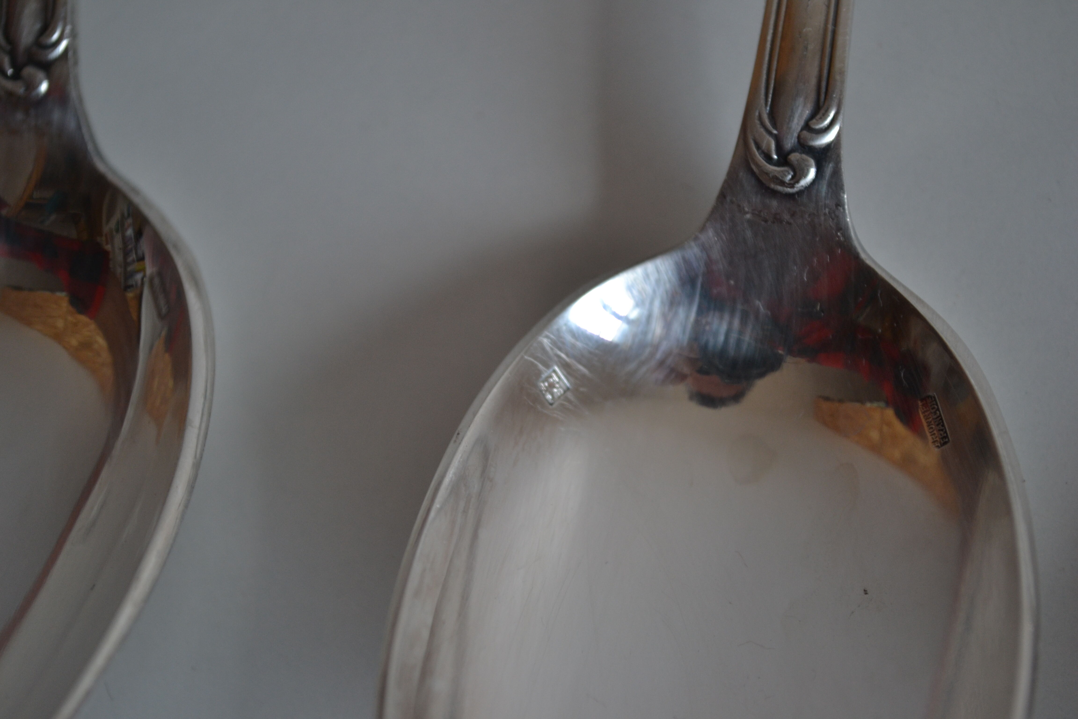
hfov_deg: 28.1
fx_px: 2156
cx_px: 539
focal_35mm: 72
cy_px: 360
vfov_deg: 18.9
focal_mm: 48
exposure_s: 1/100
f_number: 5.3
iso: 400
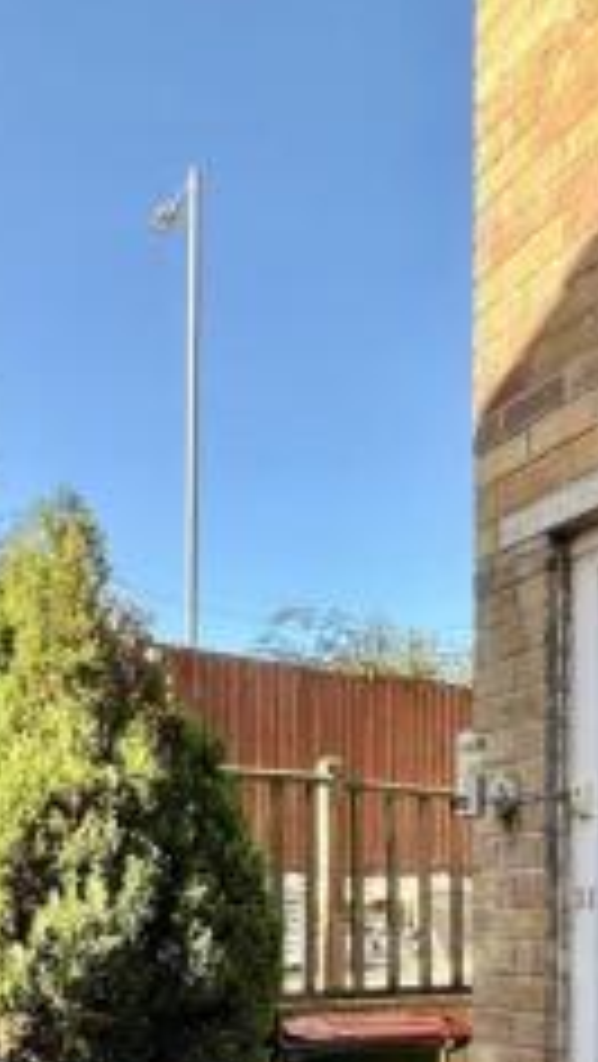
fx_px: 985
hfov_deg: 30.7
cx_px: 632
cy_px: 961
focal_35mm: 35
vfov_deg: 50.1
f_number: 1.8
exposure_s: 1/139
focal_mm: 1.57
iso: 32
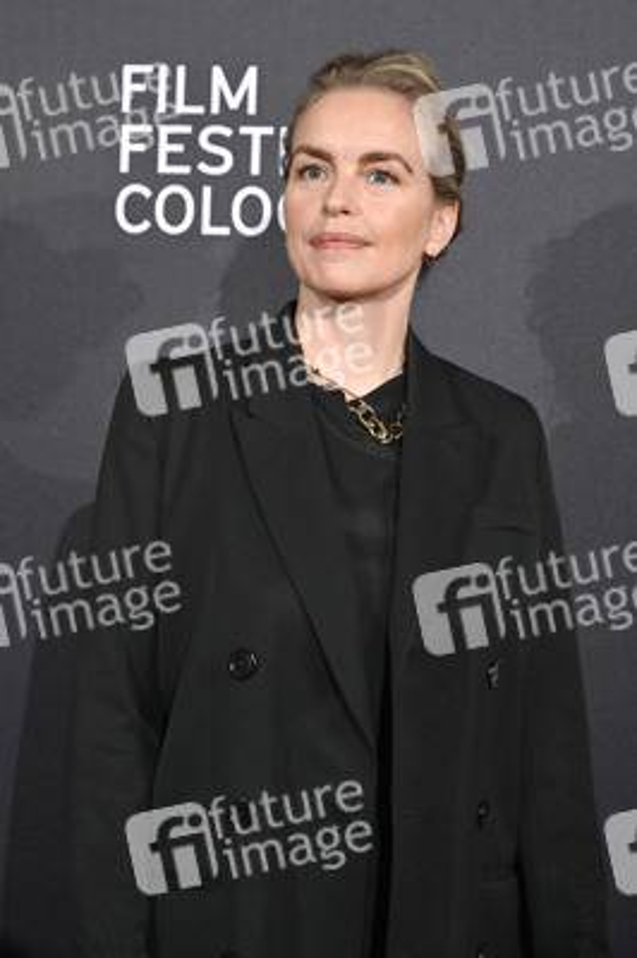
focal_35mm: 62
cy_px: 479
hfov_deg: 21.9
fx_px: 1648
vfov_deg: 32.4
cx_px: 318
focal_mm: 62
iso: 1000
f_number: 4
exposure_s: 1/200
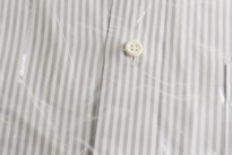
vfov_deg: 11.6
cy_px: -66
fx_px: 735
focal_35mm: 114
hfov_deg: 17.4
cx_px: -11
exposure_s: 1/125
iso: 400
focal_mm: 26
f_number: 5.6
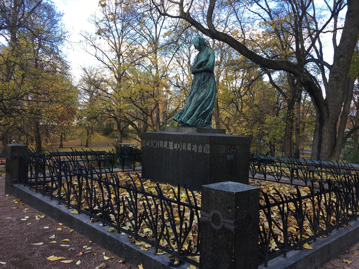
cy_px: 134
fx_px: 301
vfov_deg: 48.2
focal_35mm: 29
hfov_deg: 61.6
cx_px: 180
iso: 25
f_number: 2.2
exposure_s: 1/163
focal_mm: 4.15
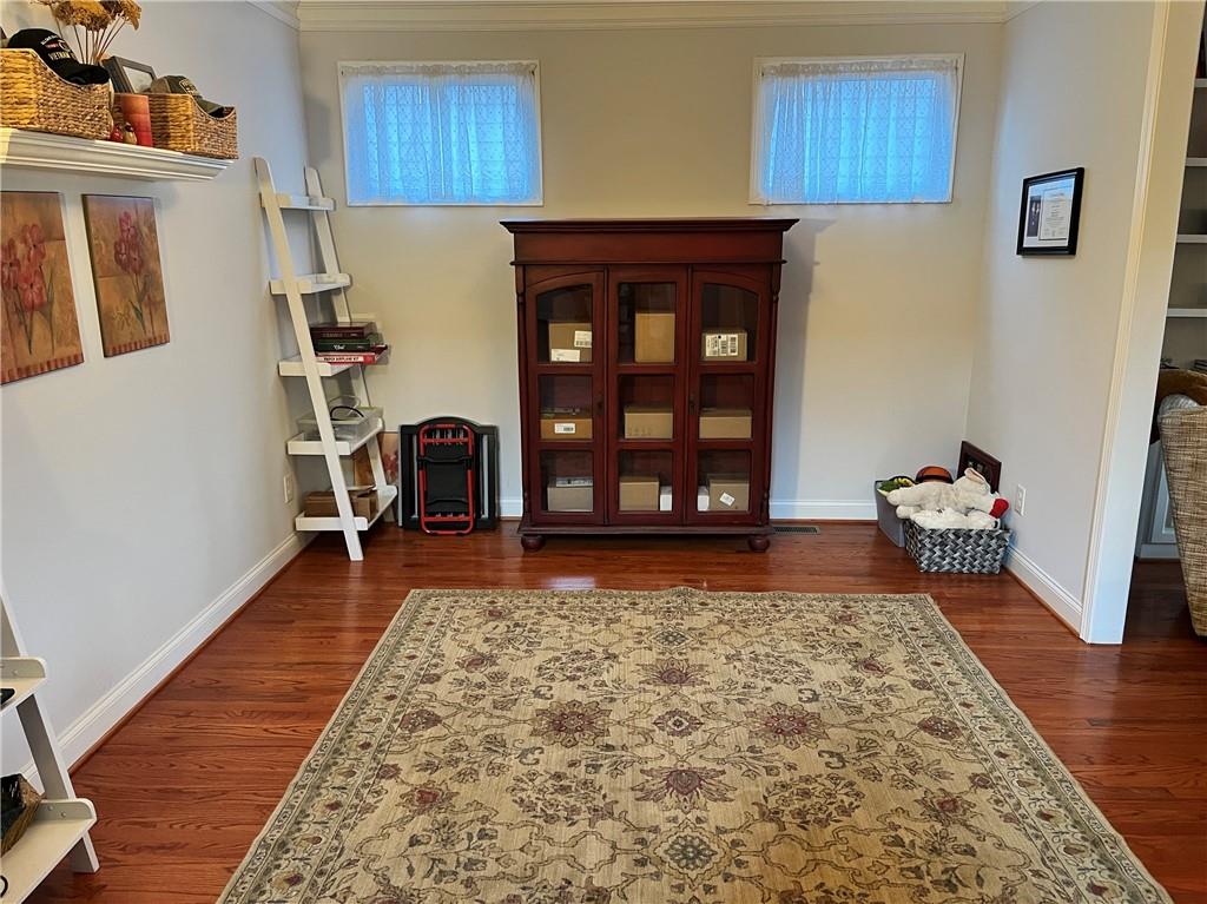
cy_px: 452
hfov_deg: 67.3
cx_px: 604
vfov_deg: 53.0
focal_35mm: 26
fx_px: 906
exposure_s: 1/60
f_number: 1.6
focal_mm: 5.1
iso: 320
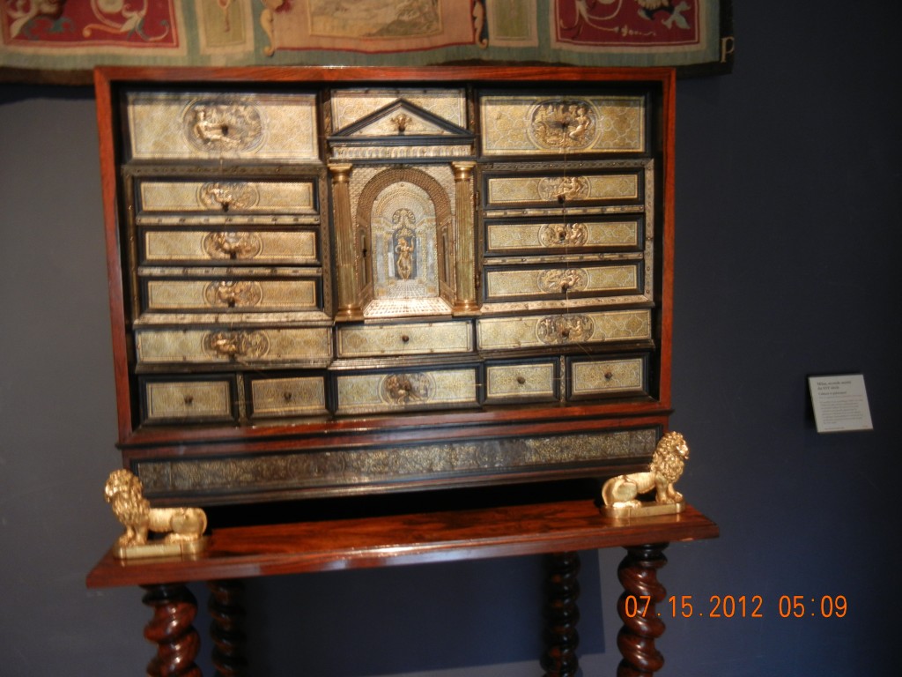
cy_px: 338
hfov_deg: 60.0
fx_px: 782
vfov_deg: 46.8
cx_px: 451
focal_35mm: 30
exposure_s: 1/2.5
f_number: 3.5
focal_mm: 5.4
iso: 200
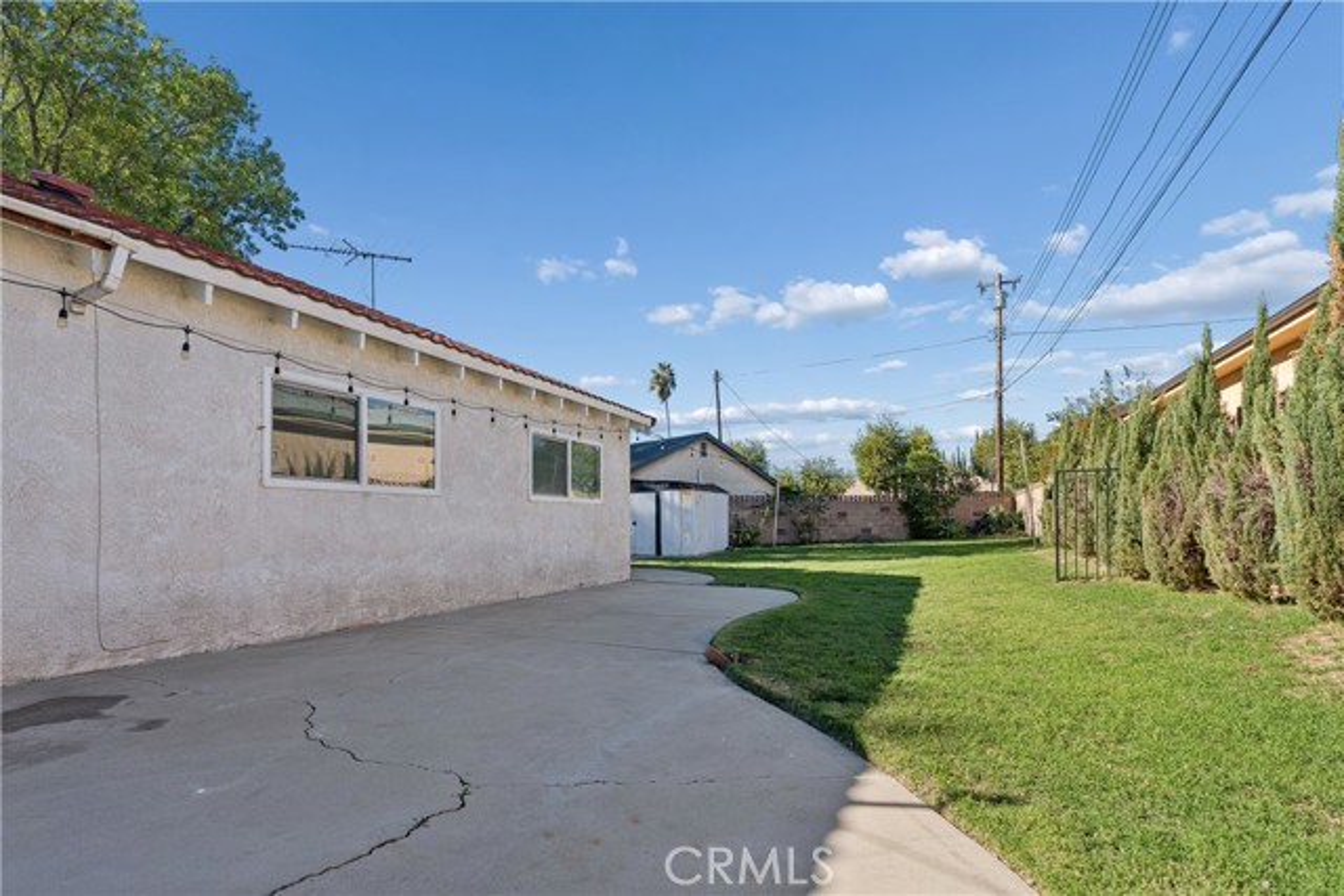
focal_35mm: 16
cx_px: 672
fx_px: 597
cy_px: 448
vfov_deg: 73.8
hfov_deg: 96.7
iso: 200
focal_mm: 16
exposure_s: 1/250
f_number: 8
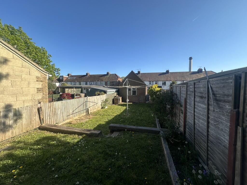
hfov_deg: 102.1
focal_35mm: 14
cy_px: 92
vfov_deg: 85.7
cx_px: 124
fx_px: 100
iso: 40
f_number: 2.2
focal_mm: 2.22
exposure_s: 1/1171
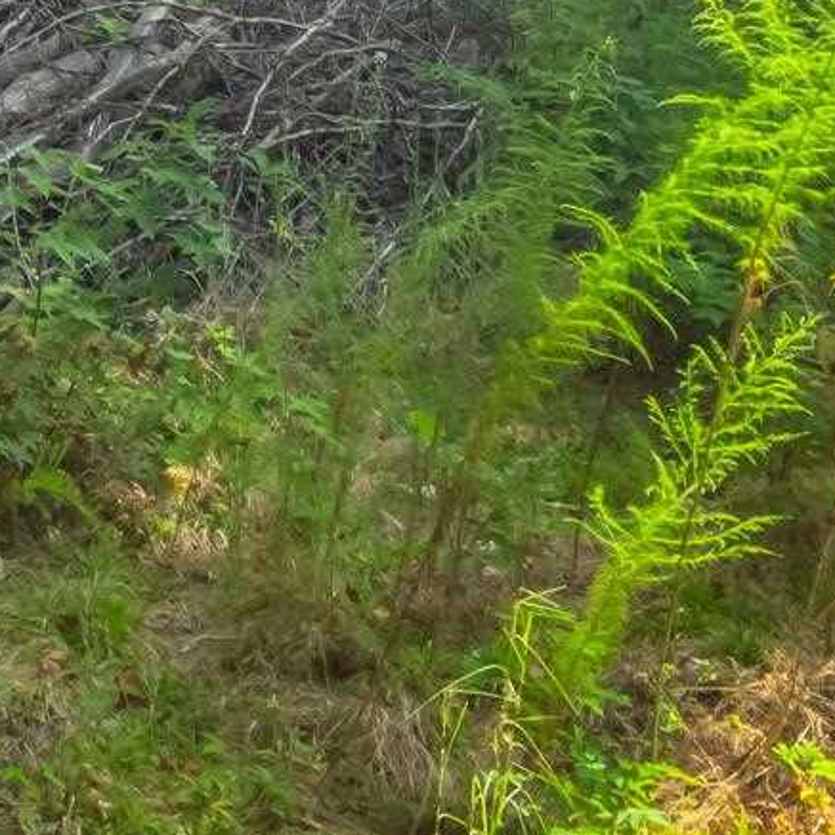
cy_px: -589
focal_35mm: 107
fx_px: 2920
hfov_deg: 15.3
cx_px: -342
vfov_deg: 14.6
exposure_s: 1/60
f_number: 2.8
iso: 110
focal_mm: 8.38
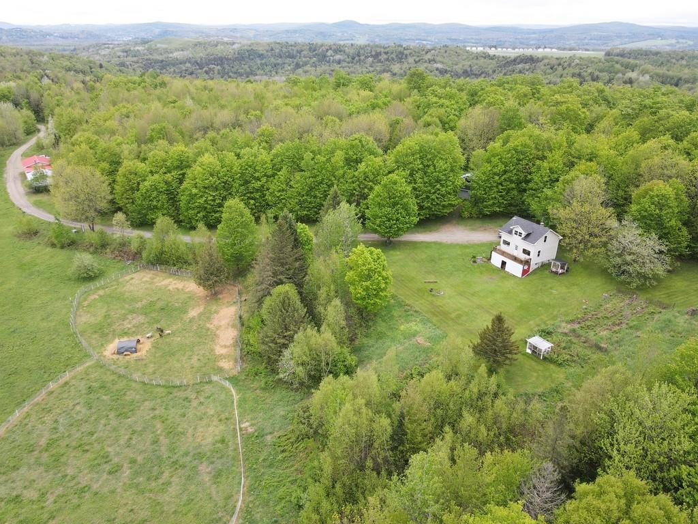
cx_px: 342
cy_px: 267
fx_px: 504
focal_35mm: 25
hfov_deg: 69.4
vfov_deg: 54.9
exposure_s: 1/100
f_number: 2.8
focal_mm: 4.5
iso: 100
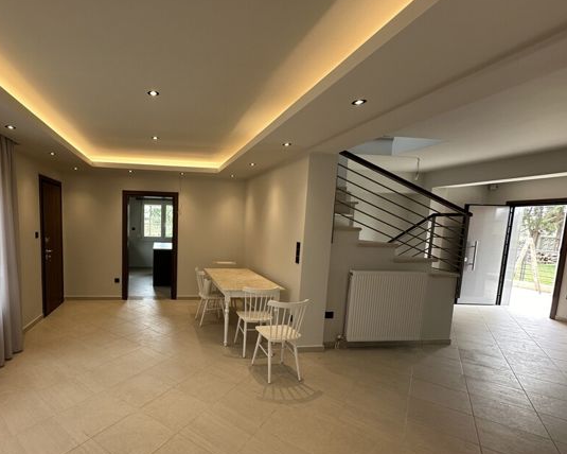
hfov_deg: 83.8
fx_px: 302
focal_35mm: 18
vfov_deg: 73.5
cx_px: 196
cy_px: 256
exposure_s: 1/100
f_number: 2.2
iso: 100
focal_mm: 2.22
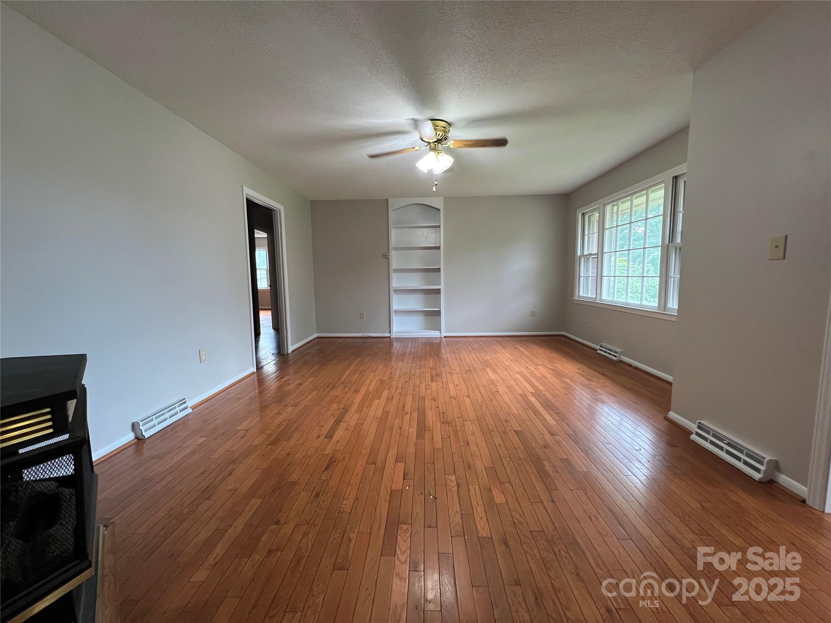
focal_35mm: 13
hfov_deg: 106.2
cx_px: 416
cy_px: 312
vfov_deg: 89.9
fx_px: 312
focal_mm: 1.57
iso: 250
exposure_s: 1/120
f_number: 1.8
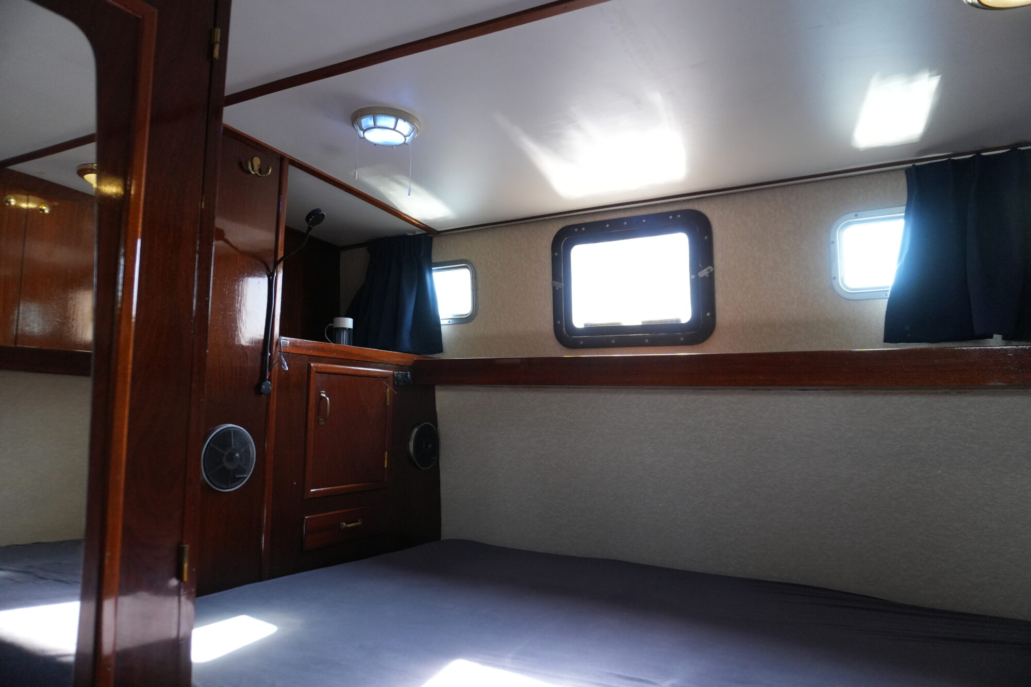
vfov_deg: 53.1
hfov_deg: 73.7
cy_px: 344
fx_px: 687
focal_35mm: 24
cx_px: 516
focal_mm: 16
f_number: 4
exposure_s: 1/160
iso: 1600
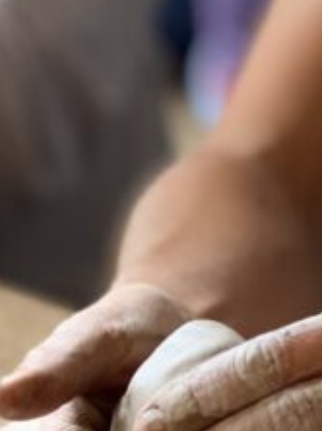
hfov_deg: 6.1
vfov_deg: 8.2
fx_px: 2982
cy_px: 412
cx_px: -219
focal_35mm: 240
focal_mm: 6
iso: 80
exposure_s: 1/100
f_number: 2
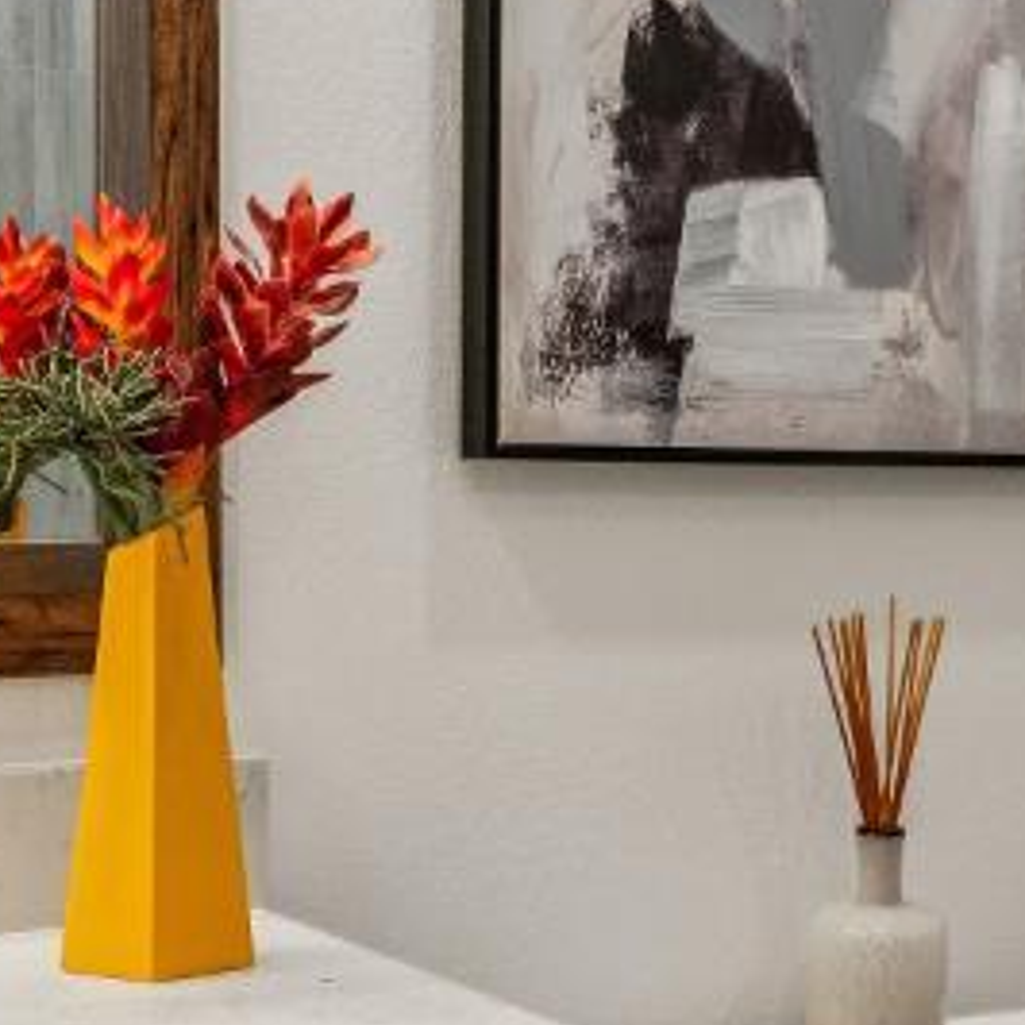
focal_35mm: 74
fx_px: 2492
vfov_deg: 23.2
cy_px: 393
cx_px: 613
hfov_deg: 23.2
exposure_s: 1/50
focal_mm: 15.5
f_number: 8
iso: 125
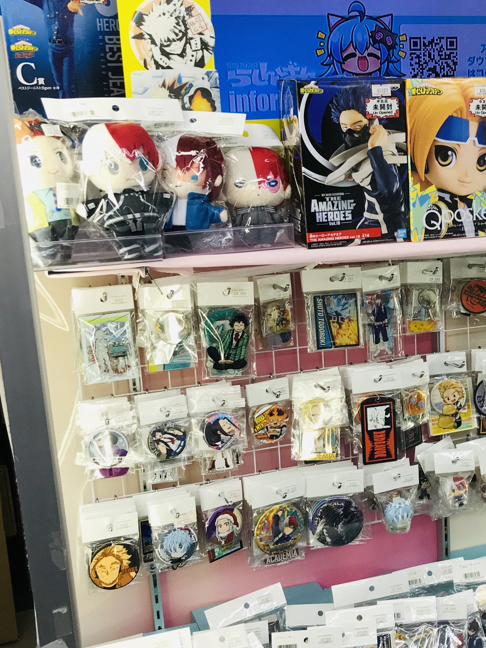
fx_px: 1011
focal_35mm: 54
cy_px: 338
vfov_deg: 35.5
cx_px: 459
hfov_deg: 25.9
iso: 32
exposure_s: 1/120
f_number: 1.8
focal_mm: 3.99
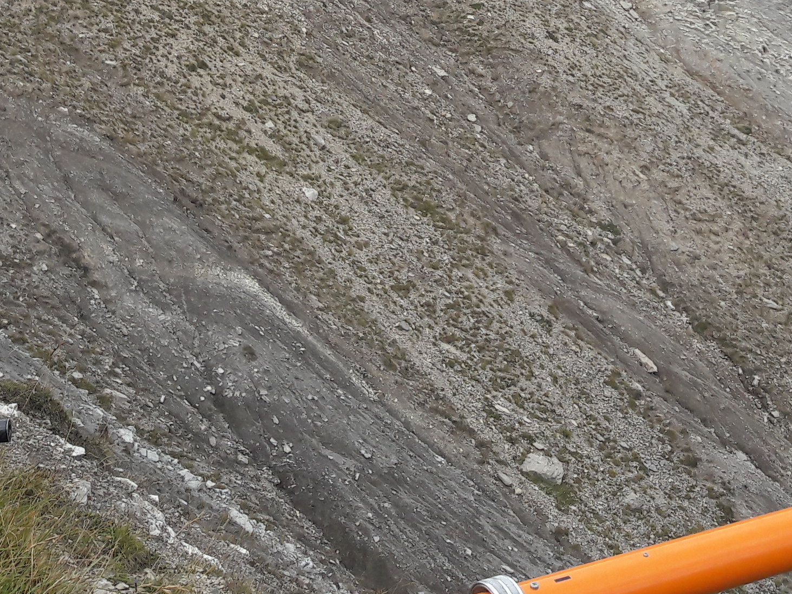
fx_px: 1807
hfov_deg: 24.7
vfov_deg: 17.7
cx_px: 424
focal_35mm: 79
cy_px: -143
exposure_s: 1/650
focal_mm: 3.7
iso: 40
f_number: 1.9
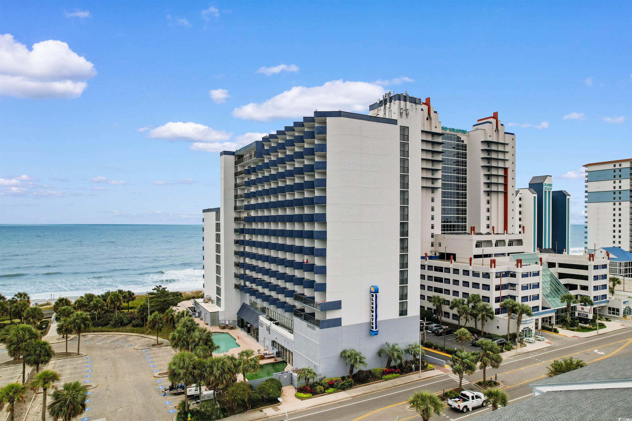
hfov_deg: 78.6
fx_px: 386
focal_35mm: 22
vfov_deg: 57.2
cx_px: 316
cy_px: 210
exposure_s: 1/180
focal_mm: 8.38
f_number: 2.8
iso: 110
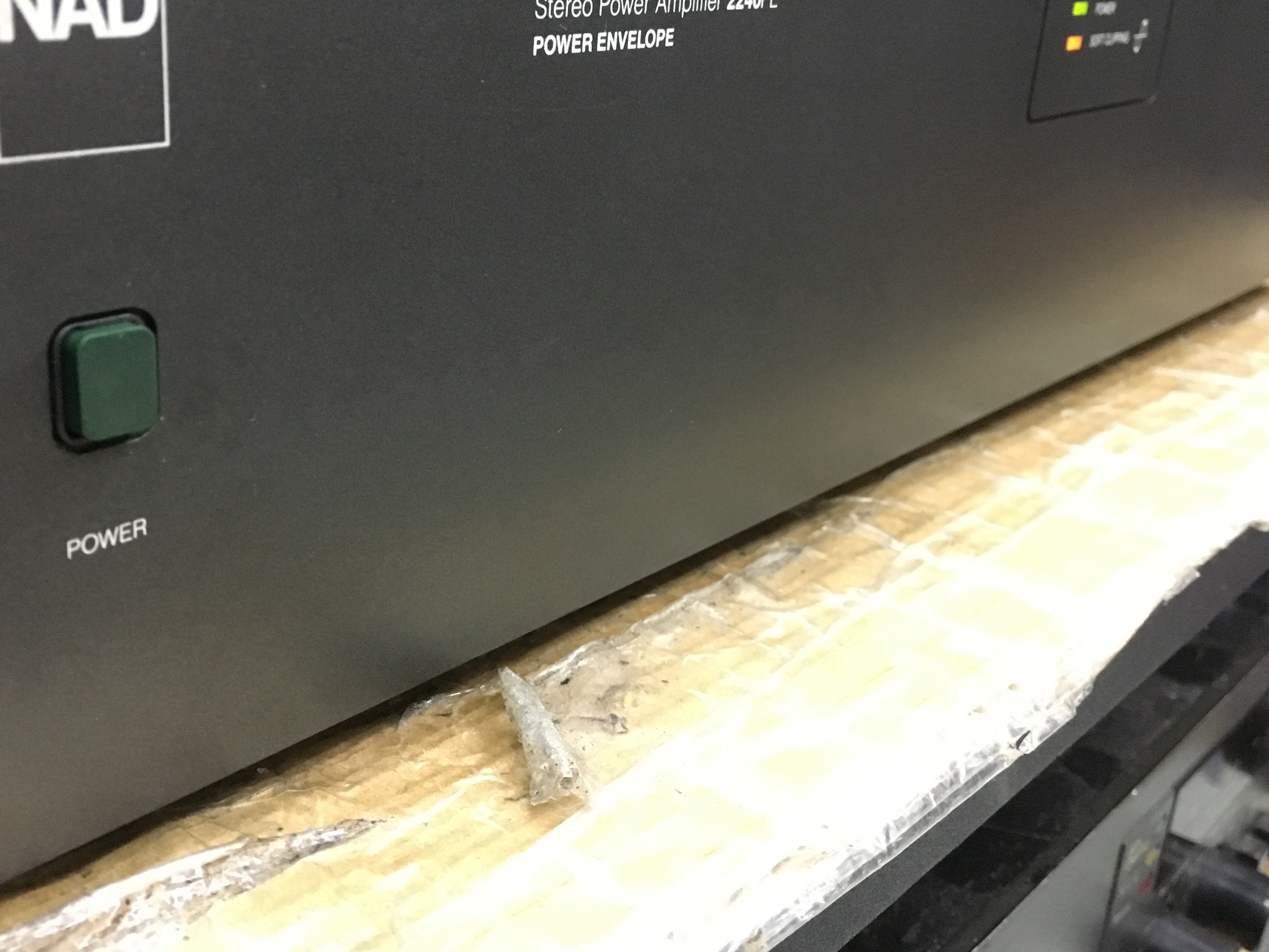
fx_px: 1430
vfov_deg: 36.8
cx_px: 583
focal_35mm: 39
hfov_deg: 47.8
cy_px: 429
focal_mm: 4.15
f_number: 2.2
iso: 250
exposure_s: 1/17
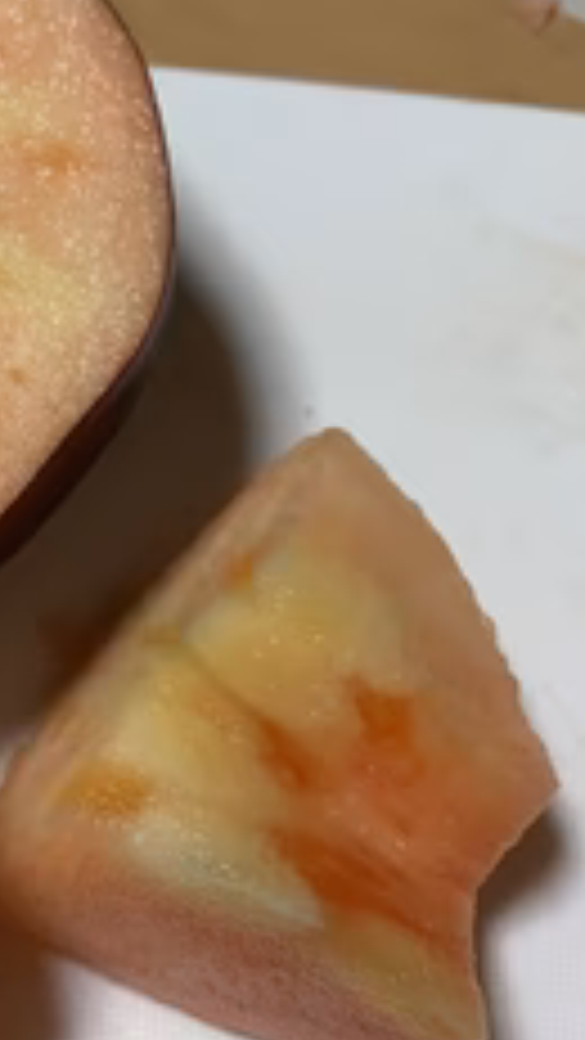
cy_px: 392
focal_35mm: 49
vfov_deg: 41.8
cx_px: -81
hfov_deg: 22.8
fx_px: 1351
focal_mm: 4.25
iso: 80
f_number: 1.8
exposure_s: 1/78
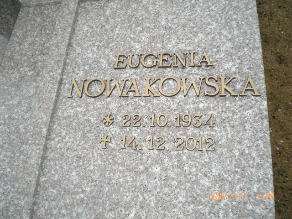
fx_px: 321
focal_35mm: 38
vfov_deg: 37.7
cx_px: 146
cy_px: 110
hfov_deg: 49.0
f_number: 3.1
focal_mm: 6.3
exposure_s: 1/100
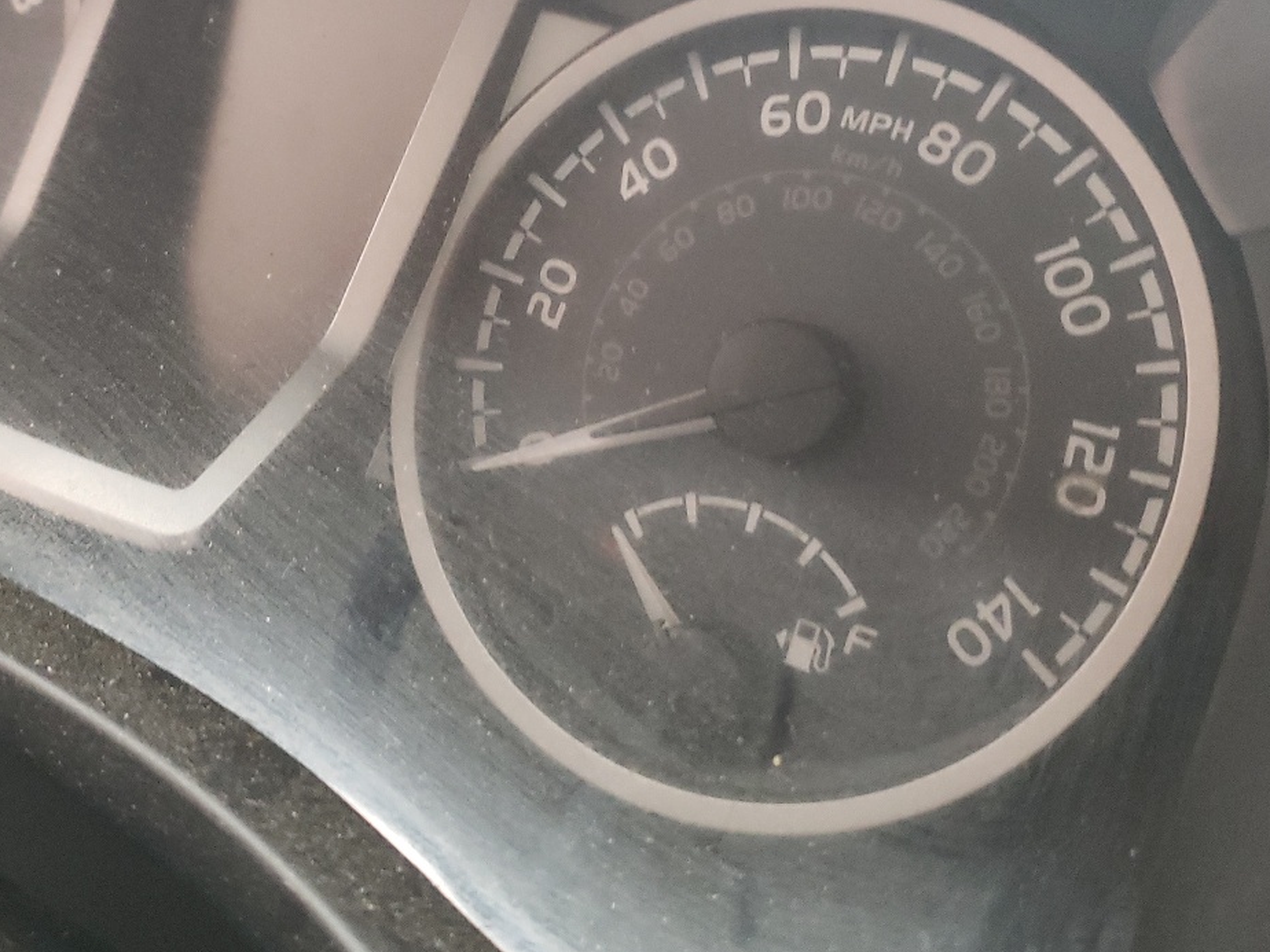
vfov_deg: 31.6
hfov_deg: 42.0
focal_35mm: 45
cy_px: 228
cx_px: 536
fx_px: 1651
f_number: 1.5
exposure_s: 1/40
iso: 314
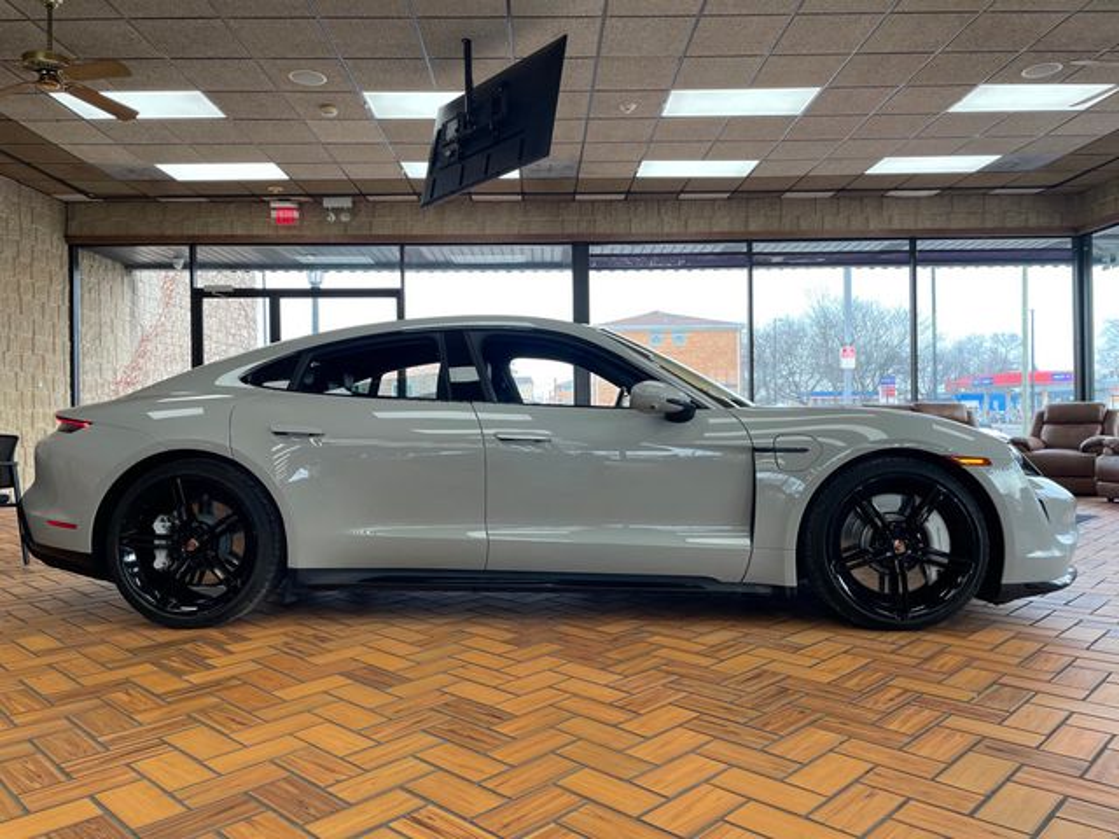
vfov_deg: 53.1
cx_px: 560
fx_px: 840
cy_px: 420
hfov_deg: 67.3
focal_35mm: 26
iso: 32
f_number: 1.6
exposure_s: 1/138
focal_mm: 4.2
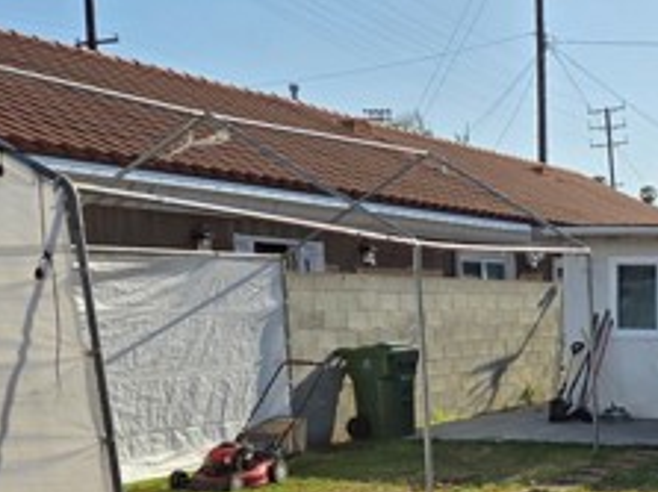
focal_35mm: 66
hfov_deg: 26.3
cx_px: 779
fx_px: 1254
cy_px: 468
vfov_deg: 21.6
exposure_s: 1/3220
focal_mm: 5.4
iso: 25
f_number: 1.8
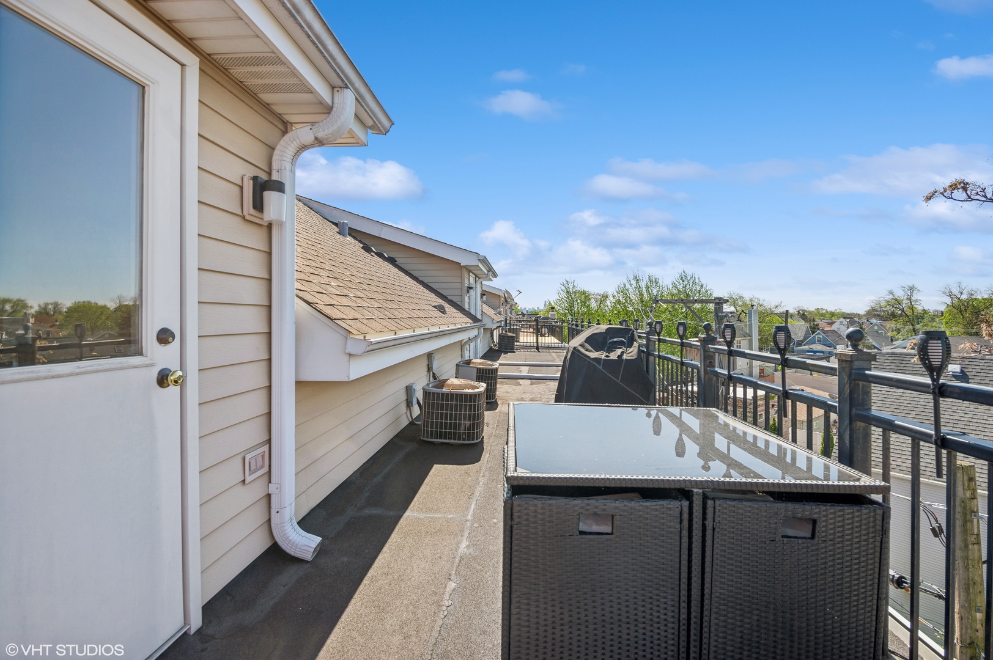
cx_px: 496
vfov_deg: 77.2
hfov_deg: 100.4
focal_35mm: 15
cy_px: 330
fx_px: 413
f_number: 11
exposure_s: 1/100
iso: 100
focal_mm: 10
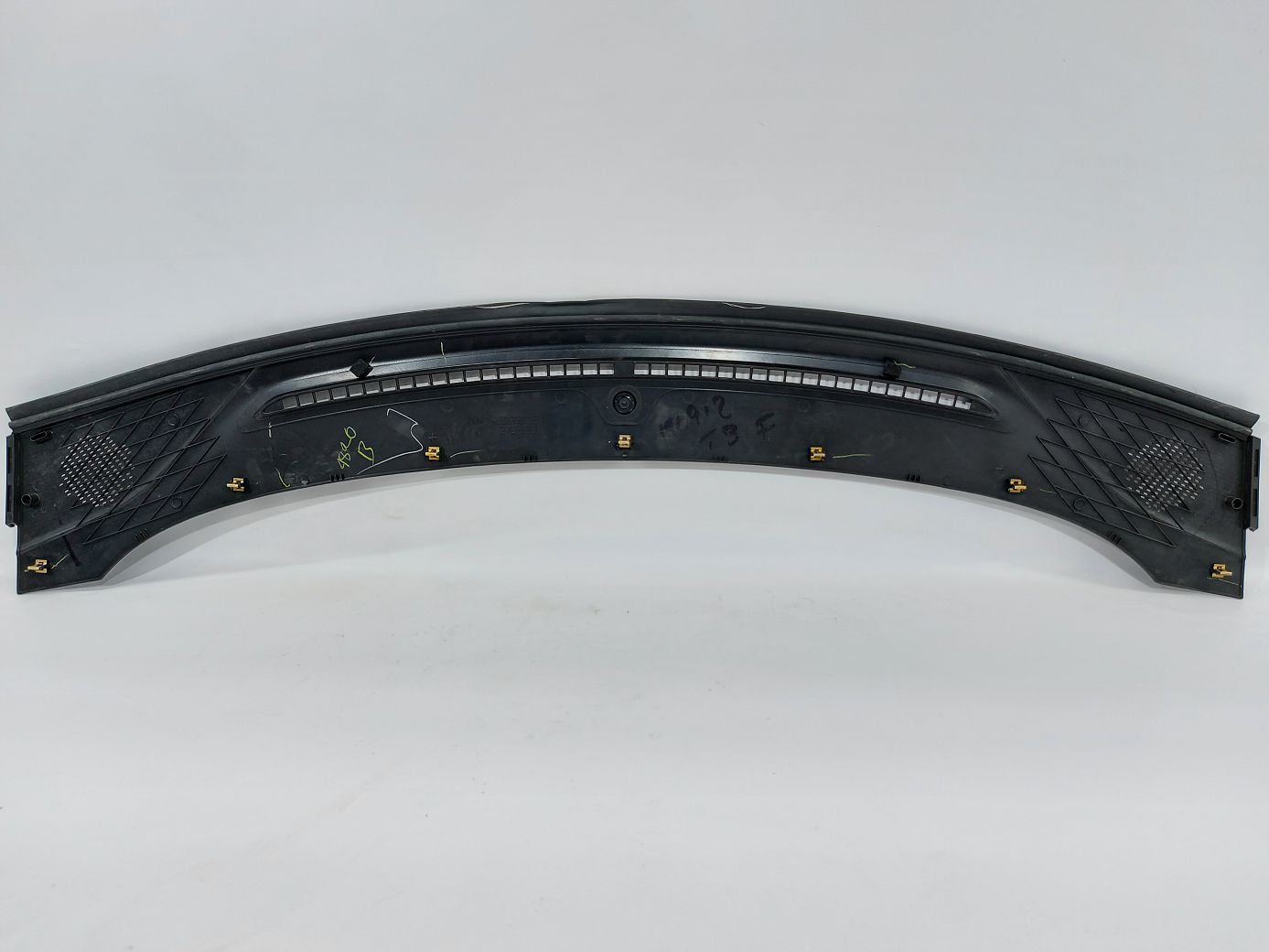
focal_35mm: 24
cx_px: 634
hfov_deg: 71.6
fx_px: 880
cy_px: 476
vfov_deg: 56.8
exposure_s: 1/50
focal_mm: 5.23
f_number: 1.8
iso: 64
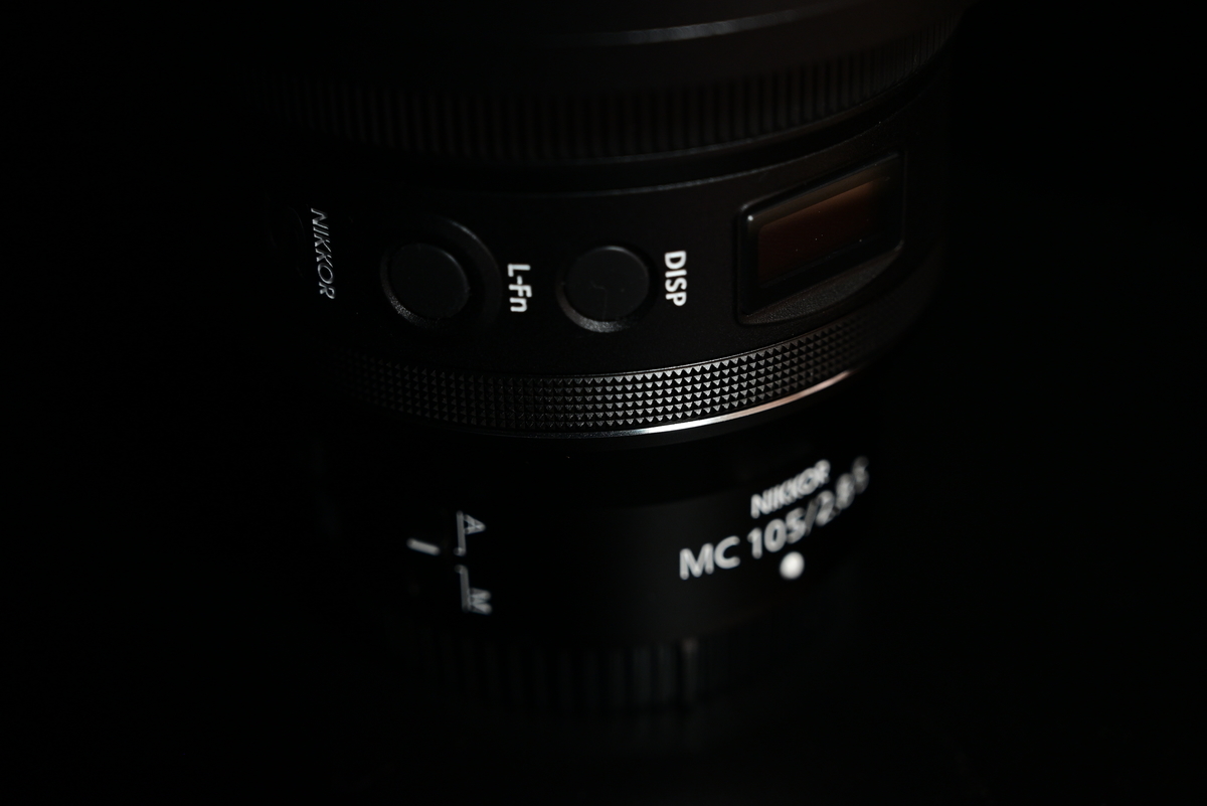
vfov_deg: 19.5
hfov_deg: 28.8
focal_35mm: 70
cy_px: 403
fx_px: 2348
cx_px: 604
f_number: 5.6
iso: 1000
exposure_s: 1/30
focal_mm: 70
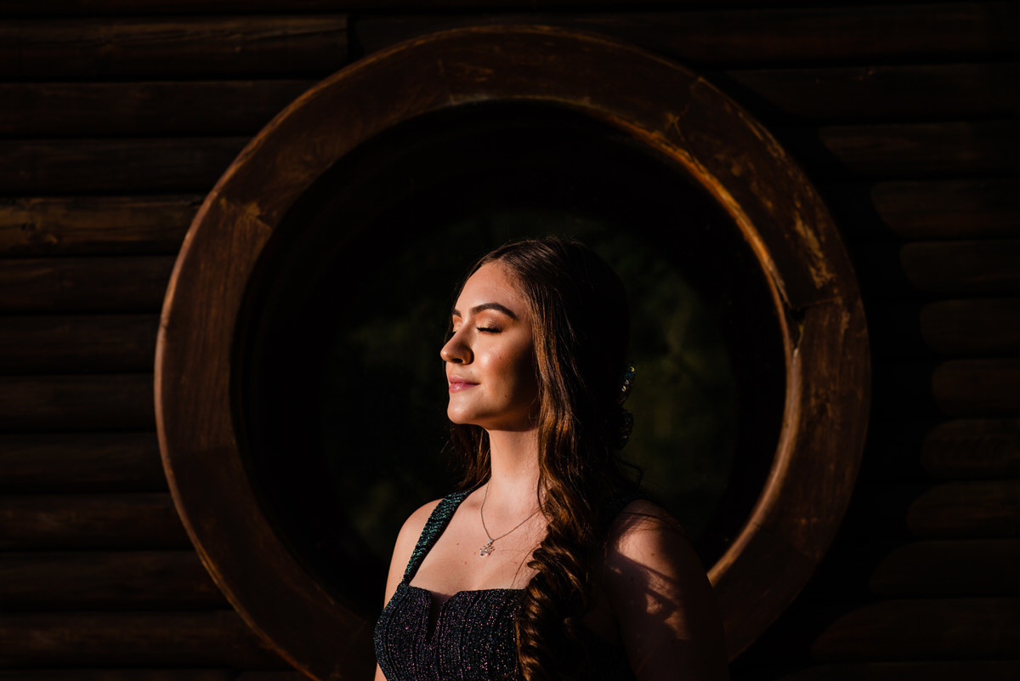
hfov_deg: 23.9
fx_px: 2409
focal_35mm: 85
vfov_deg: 16.1
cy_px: 340
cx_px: 510
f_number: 4
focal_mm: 85
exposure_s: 1/2000
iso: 100
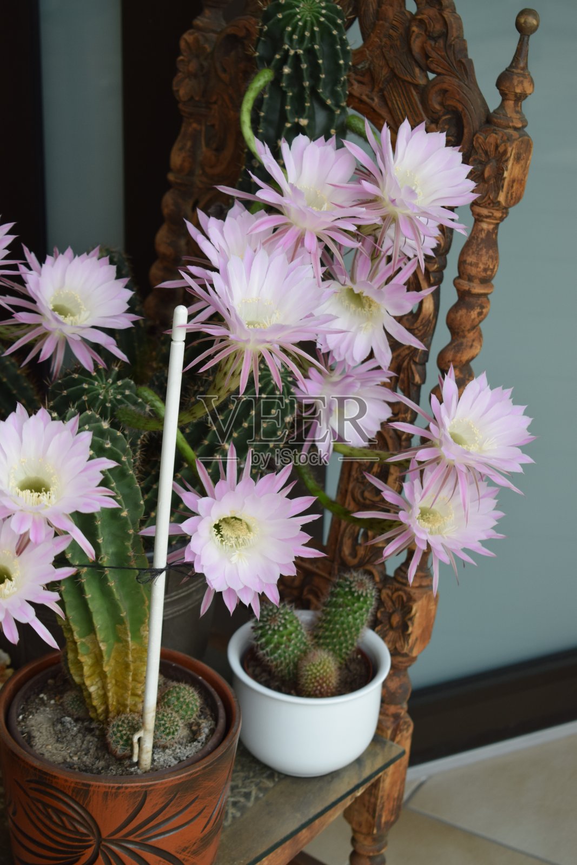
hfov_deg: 16.6
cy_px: 432
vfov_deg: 24.6
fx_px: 1983
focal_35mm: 82
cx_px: 288
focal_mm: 55
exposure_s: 1/160
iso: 400
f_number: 6.3
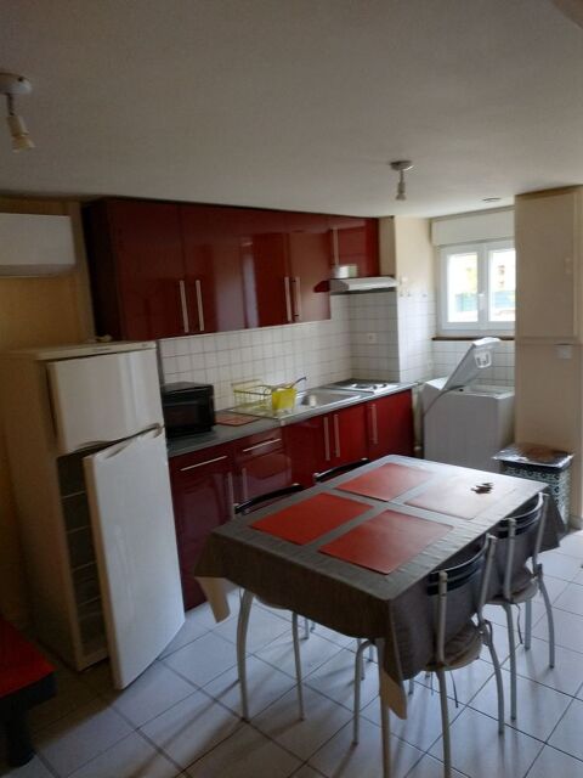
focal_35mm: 24
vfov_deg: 71.6
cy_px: 389
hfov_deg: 56.8
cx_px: 292
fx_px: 539
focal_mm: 3.94
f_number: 1.9
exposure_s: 1/20
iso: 640
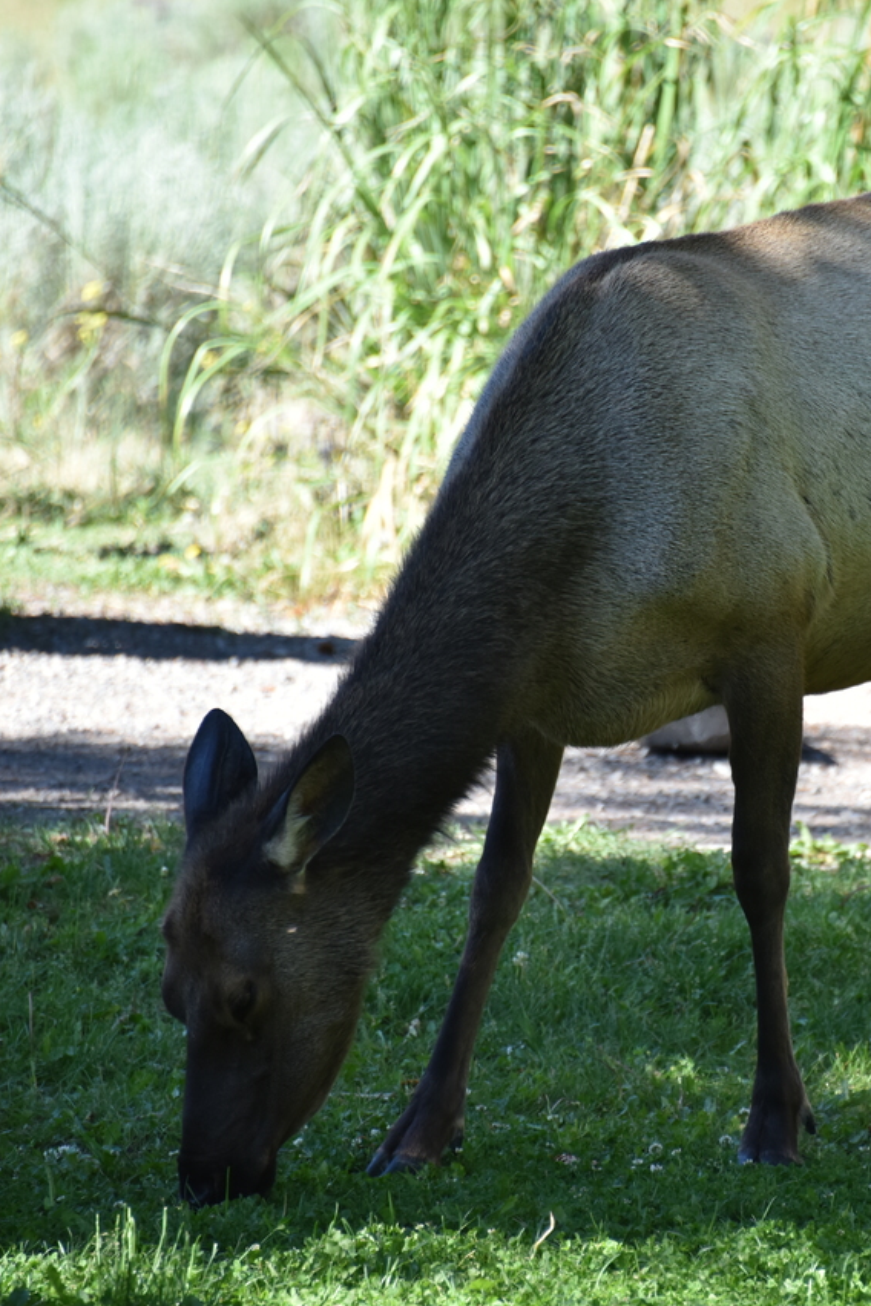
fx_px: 16366
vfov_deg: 4.6
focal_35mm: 451
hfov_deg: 3.0
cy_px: 653
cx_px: 633
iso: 720
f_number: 5.6
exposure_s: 1/640
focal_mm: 300
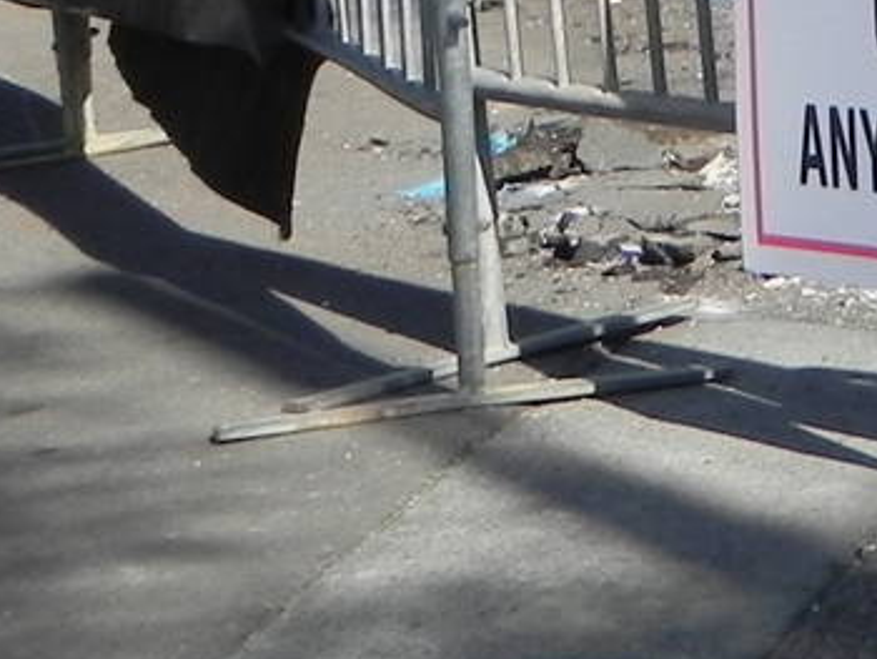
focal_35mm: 210
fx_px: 5324
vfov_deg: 6.8
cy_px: -792
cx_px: 1944
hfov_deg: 8.7
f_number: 6.3
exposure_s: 1/347
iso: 160
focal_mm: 8.2
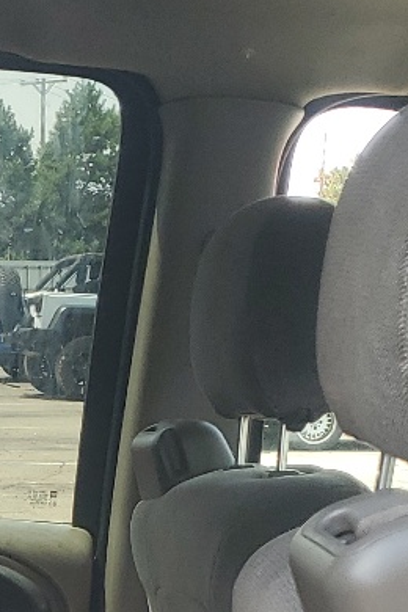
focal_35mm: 111
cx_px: -88
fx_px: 1887
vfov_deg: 16.7
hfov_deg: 12.1
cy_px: 931
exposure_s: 1/417
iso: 50
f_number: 1.5
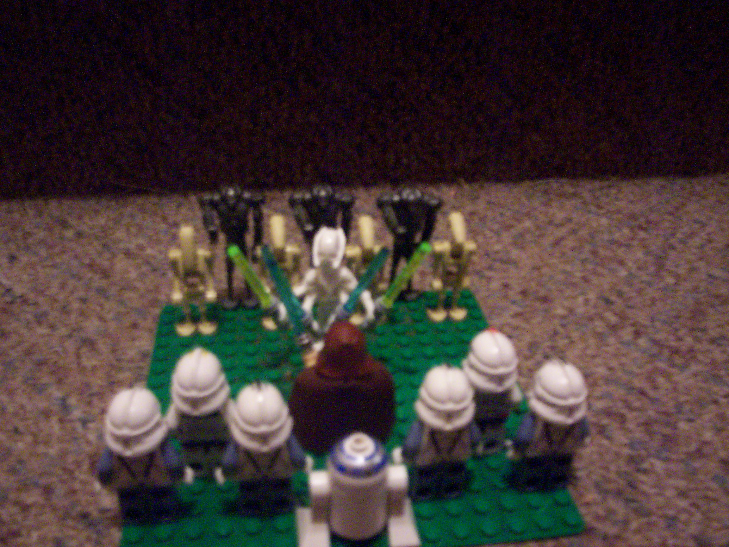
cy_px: 274
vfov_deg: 39.7
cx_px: 364
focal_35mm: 36
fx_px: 758
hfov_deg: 51.4
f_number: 4.5
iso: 400
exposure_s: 1/8
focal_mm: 5.9
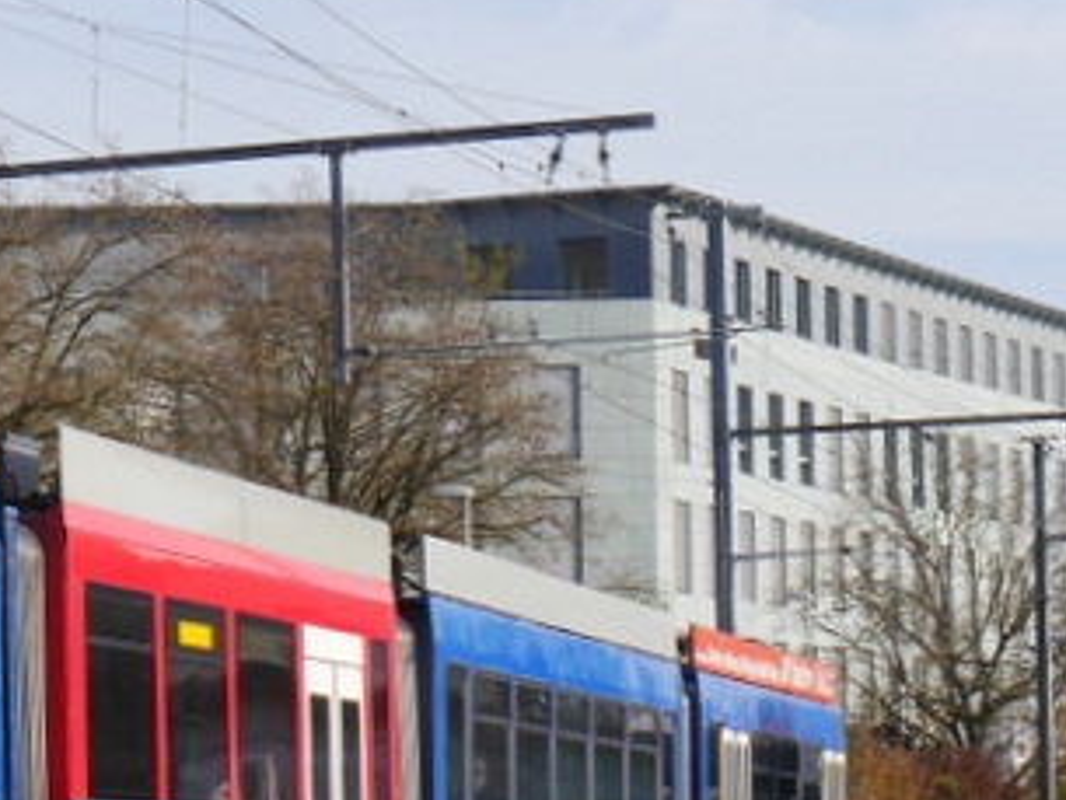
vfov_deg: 9.0
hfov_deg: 11.5
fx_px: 5052
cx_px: -591
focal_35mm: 164
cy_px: 615
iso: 160
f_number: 8
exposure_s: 1/320
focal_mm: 25
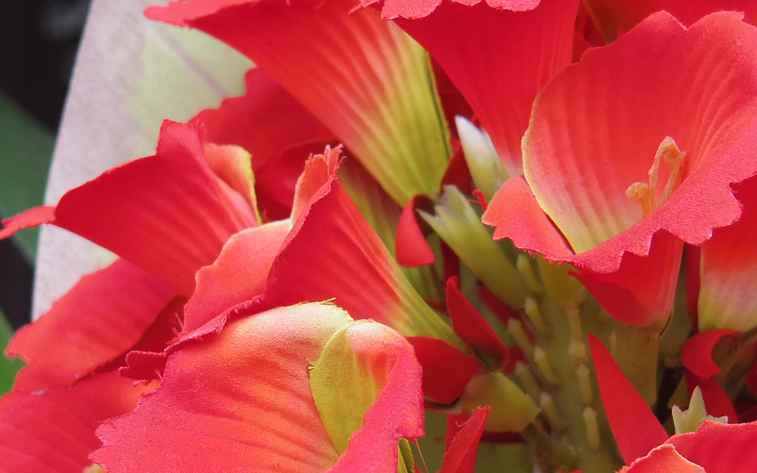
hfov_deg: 20.4
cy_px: 440
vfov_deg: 12.7
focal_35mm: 102
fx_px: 2104
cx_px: 351
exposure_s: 1/640
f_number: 1.9
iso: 100
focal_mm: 8.5
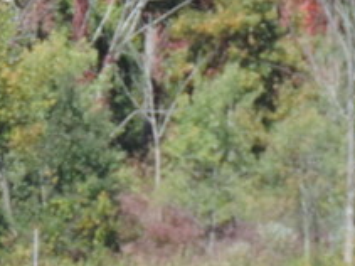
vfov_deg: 1.2
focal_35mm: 1213
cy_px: 391
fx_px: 12433
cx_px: 461
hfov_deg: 1.6
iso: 80
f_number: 4.7
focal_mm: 44.5
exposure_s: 1/200
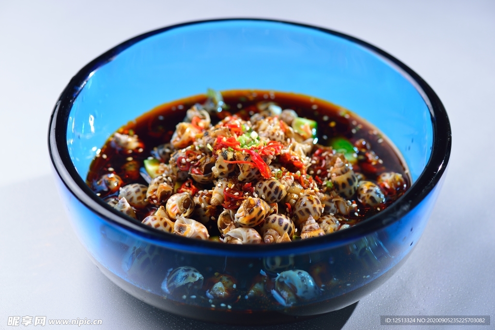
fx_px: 1444
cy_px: 165
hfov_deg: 19.5
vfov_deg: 13.0
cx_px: 248
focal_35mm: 105
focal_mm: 105
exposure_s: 1/125
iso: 125
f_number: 5.6
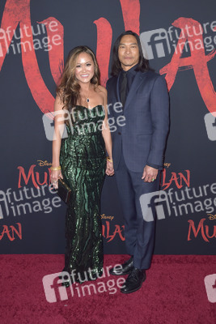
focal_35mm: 38
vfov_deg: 50.7
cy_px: 162
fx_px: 342
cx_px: 108
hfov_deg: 35.1
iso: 400
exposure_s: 1/250
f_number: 7.1
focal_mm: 38
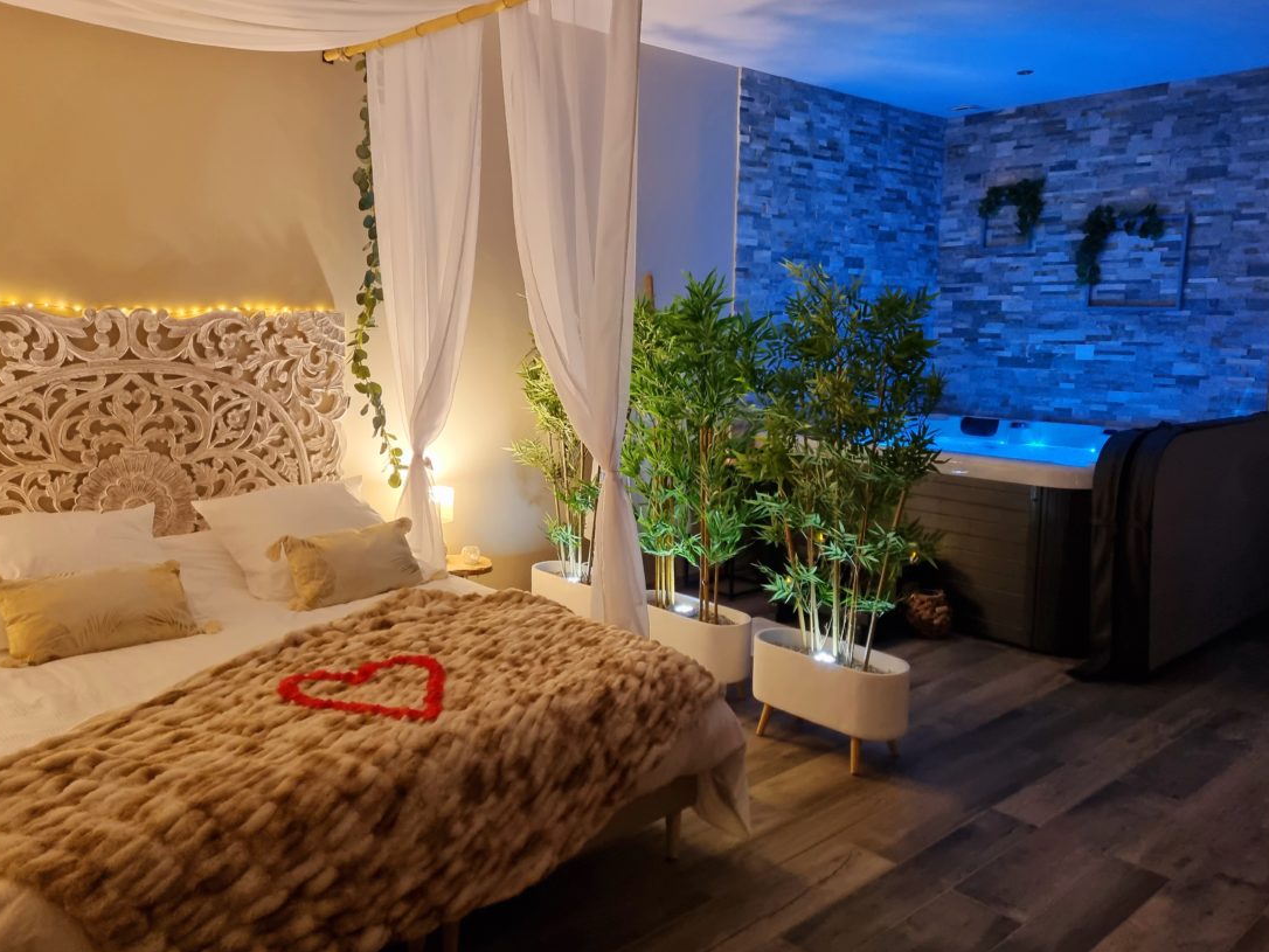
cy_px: 475
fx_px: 1027
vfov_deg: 49.8
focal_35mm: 28
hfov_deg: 63.4
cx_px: 616
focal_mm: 5.4
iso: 640
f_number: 1.8
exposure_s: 1/50
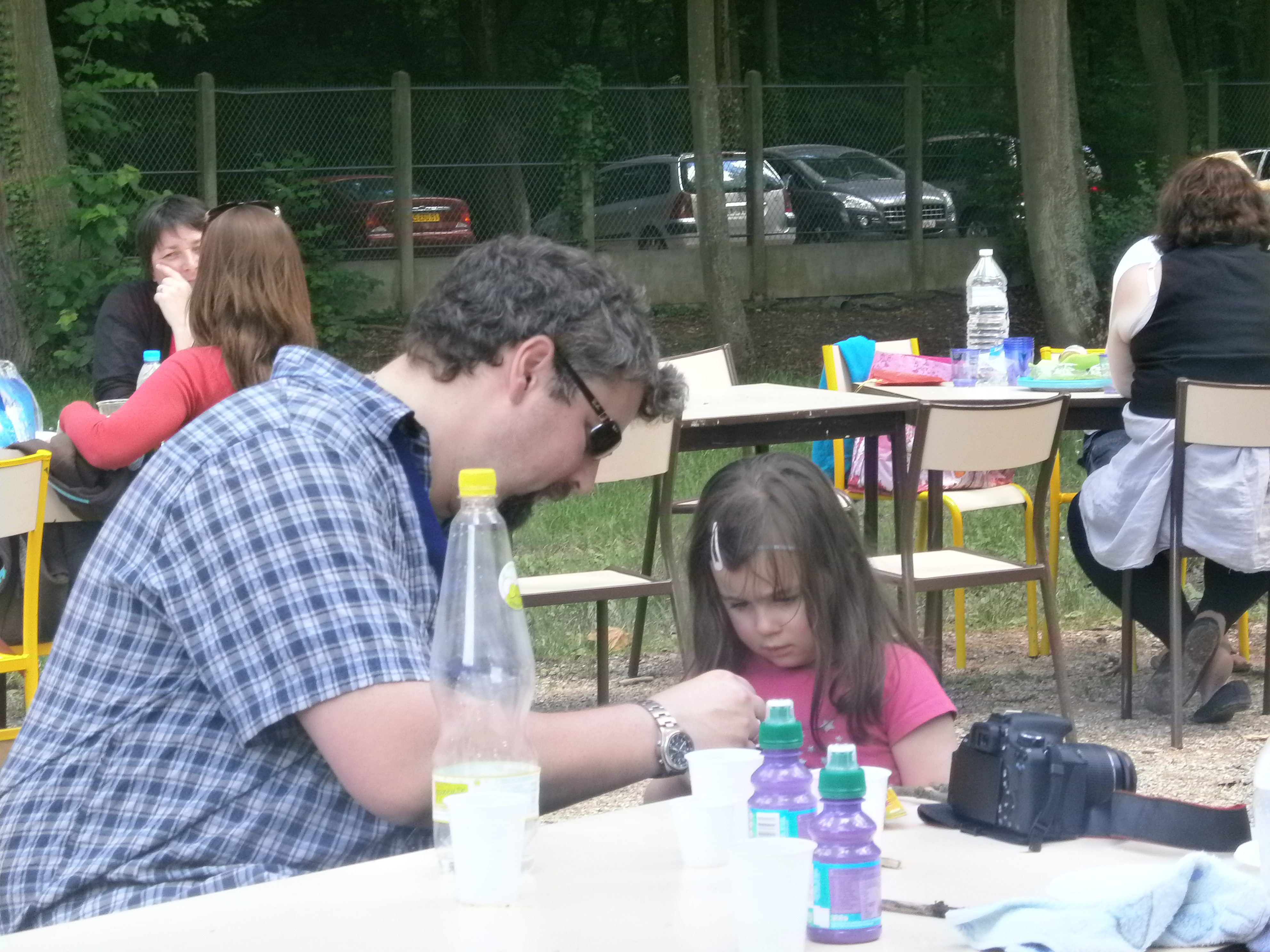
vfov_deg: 13.7
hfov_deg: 18.2
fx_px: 3962
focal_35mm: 108
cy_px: 476
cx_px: 635
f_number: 6.5
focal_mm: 19.2
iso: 125
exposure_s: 1/50
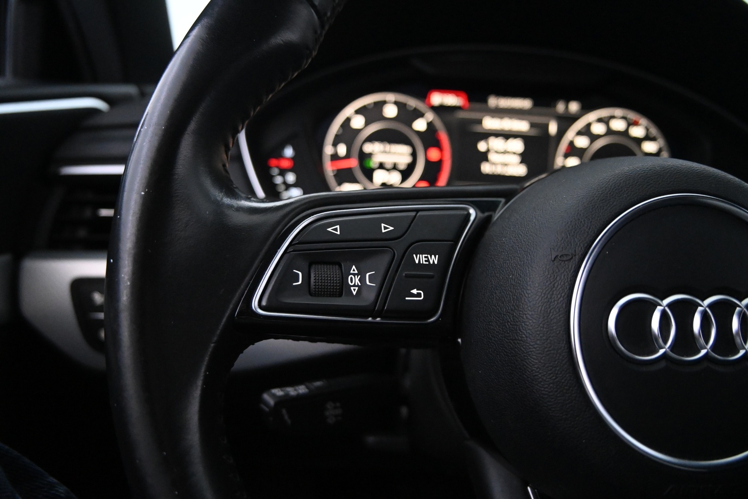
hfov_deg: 27.0
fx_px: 1558
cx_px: 374
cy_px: 250
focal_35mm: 75
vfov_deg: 18.2
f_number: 6.3
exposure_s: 1/80
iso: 5600
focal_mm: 50
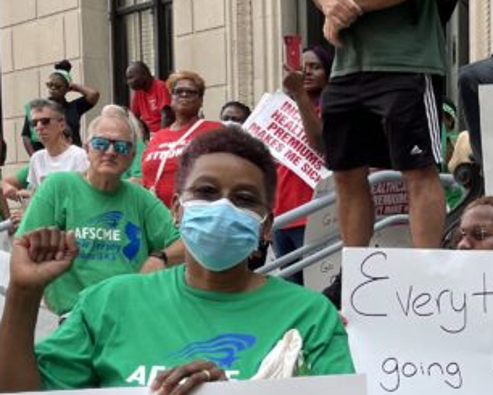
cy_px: 363
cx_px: 554
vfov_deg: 17.8
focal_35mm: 85
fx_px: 1241
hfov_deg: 21.2
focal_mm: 4.2
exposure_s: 1/769
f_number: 1.6
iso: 32
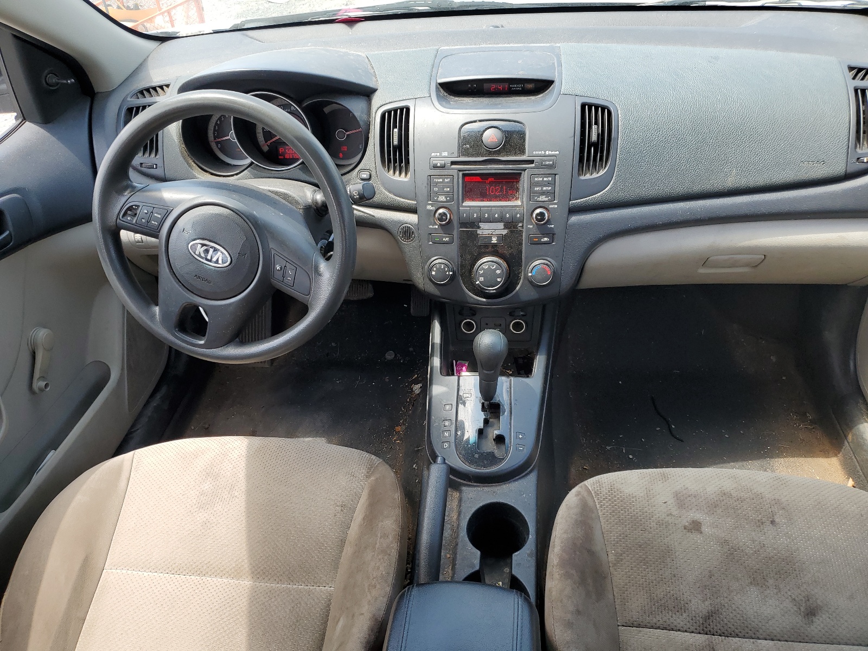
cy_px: 326
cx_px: 434
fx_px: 652
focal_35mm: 26
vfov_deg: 53.1
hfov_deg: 67.3
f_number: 1.5
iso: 50
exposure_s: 1/385
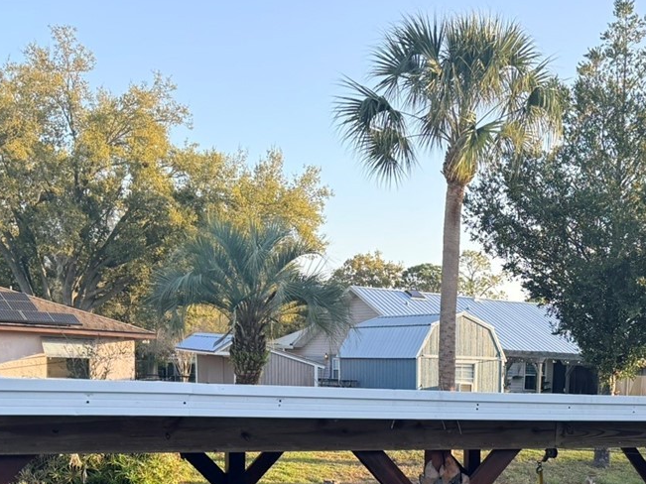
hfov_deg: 32.0
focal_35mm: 59
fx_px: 1101
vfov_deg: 23.1
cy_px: 553
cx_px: 495
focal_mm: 6.76
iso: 100
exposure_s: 1/1091
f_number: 1.78
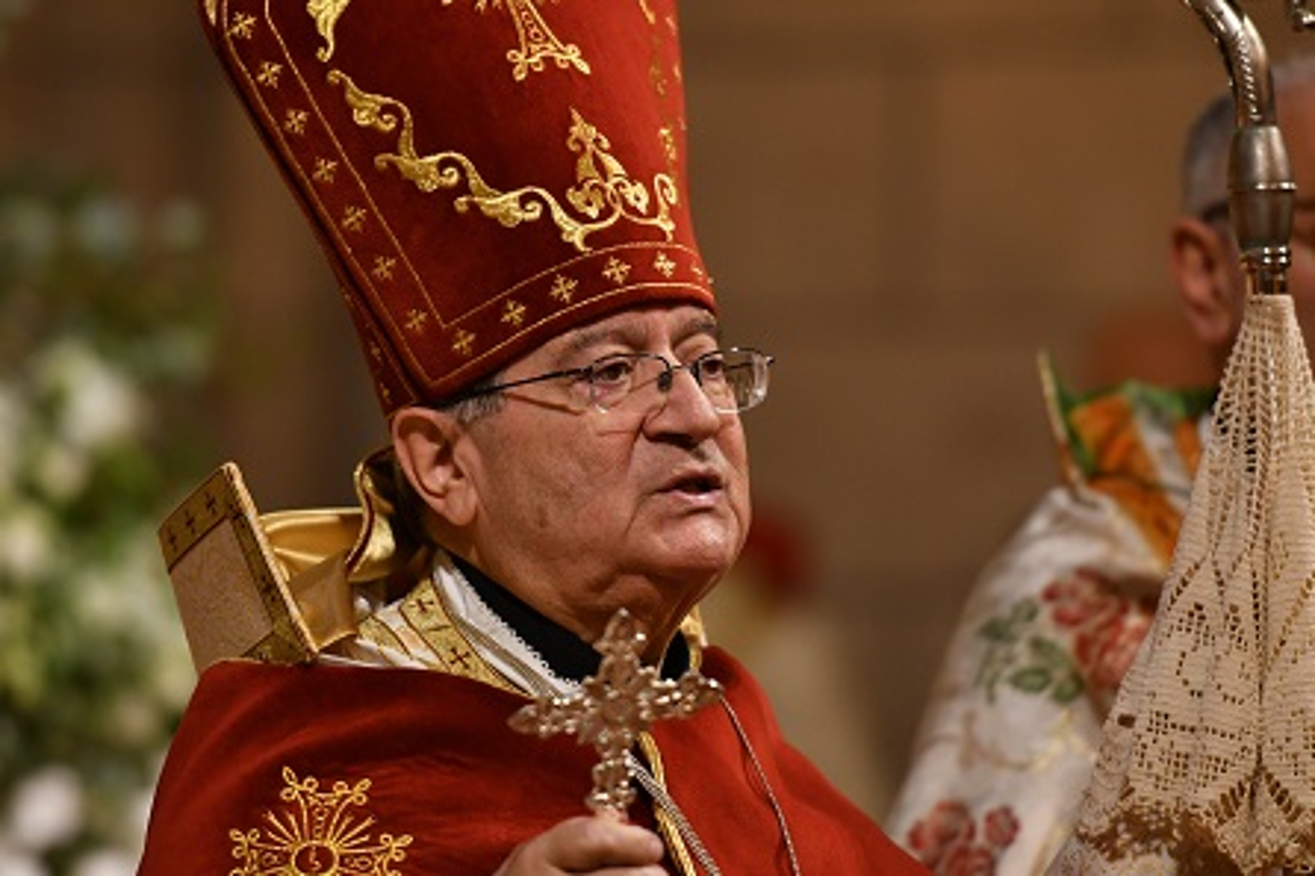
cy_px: 438
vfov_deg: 4.6
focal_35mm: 300
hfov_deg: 6.9
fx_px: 10954
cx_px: 658
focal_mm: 200
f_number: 2.8
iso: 1400
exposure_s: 1/320
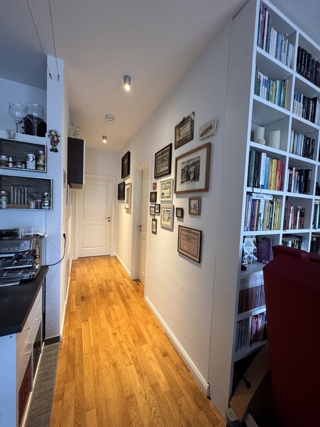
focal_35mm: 14
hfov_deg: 85.7
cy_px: 214
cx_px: 160
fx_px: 173
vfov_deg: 102.1
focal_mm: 2.22
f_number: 2.2
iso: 640
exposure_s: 1/50
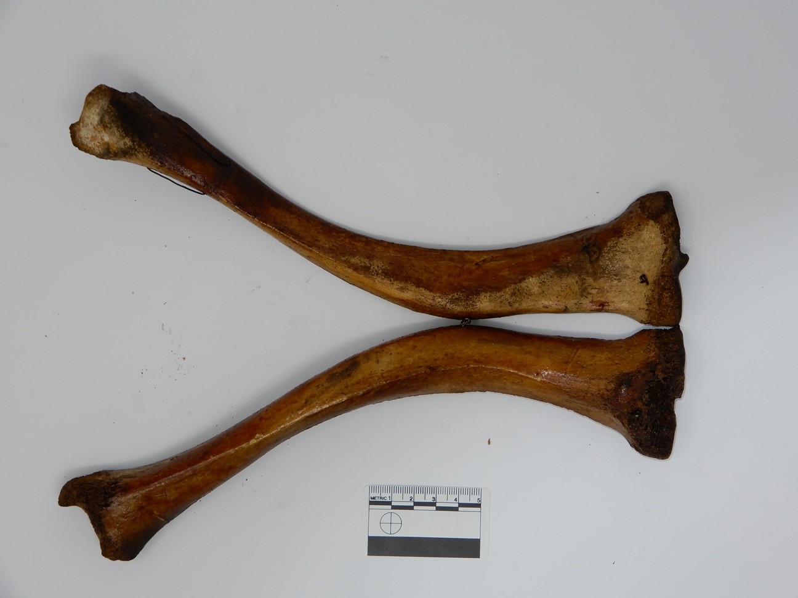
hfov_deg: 29.8
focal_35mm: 65
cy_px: 299
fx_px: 1498
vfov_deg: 22.6
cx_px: 399
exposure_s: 1/100
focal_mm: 11.6
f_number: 4.5
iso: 80
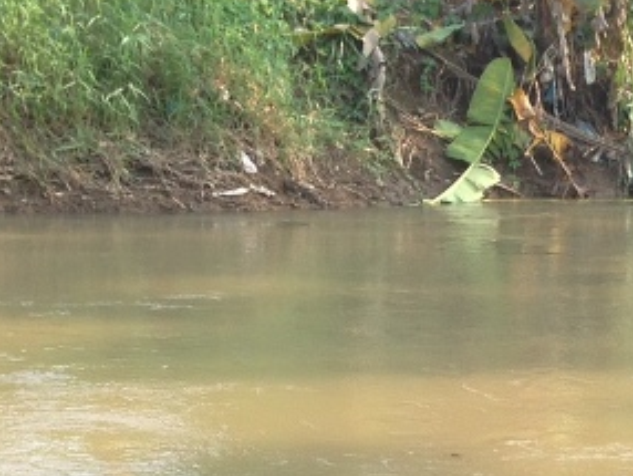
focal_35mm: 118
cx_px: 626
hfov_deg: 16.4
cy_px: 551
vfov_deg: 12.3
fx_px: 2160
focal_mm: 4.12
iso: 50
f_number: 2.4
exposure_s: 1/167
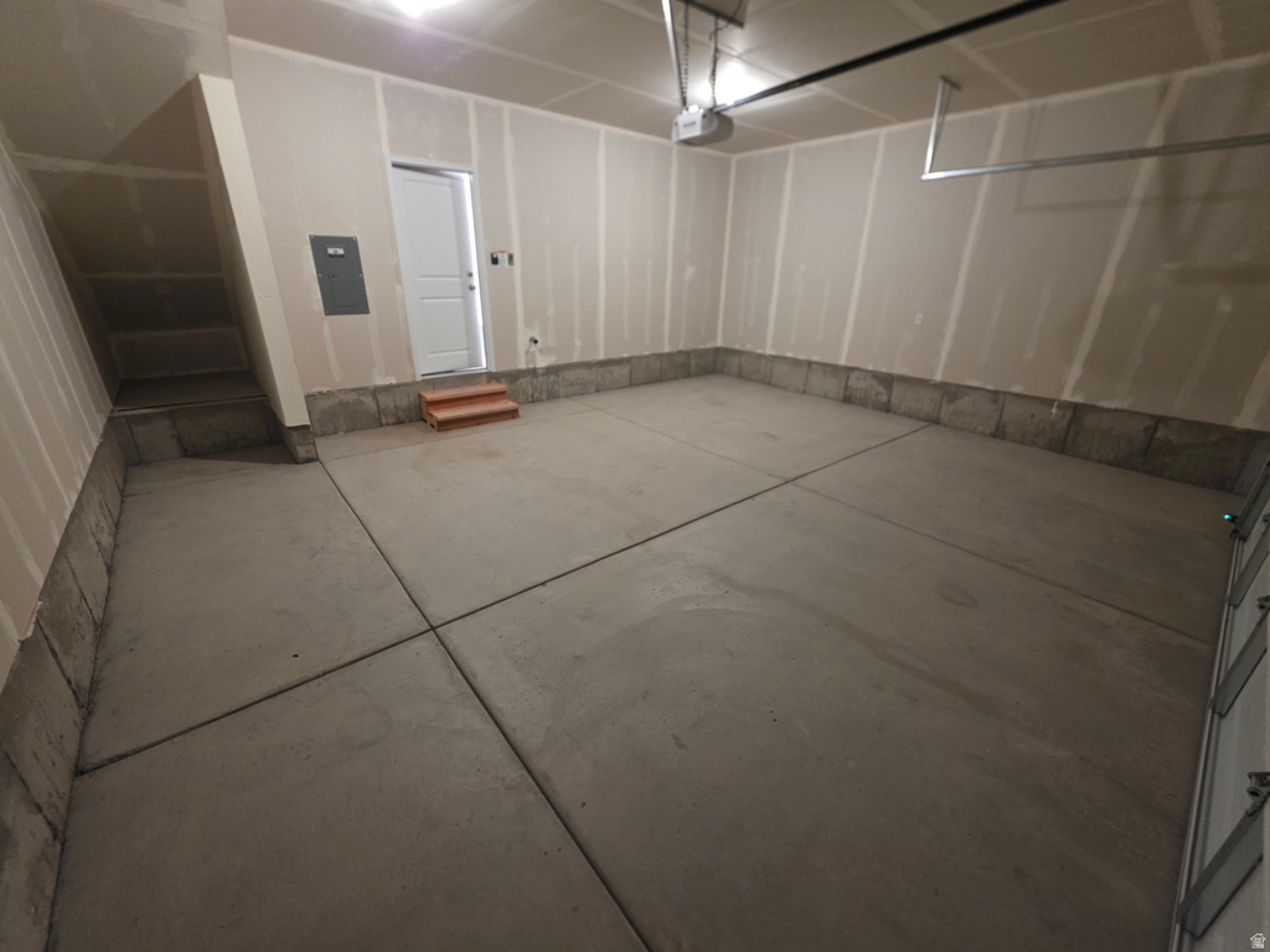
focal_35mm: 13
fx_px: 477
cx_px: 635
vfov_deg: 89.9
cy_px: 476
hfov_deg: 106.2
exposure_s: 1/60
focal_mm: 2.2
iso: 800
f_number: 1.9
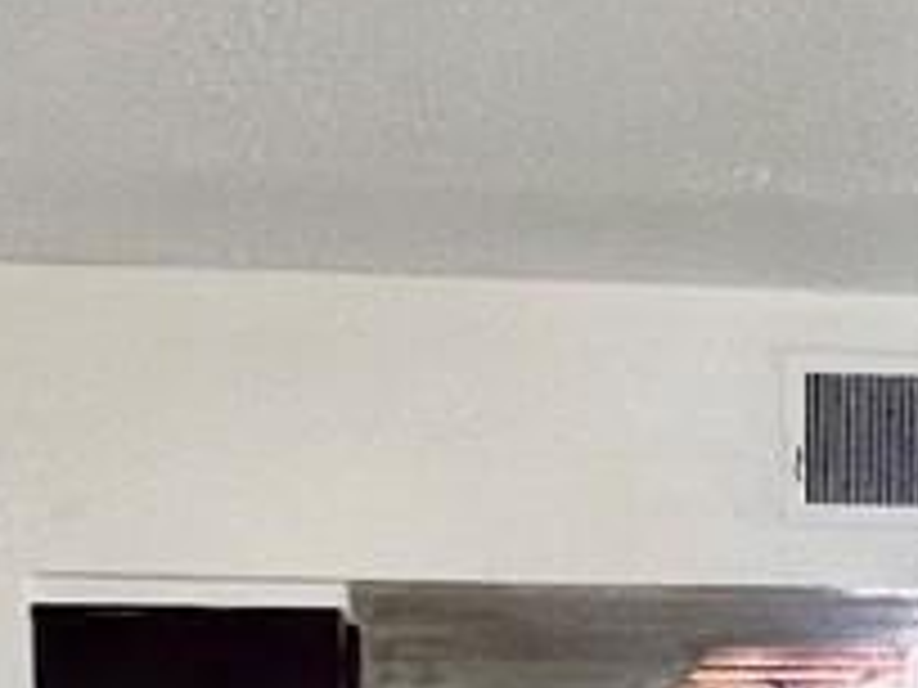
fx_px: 2705
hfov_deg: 18.5
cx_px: 1022
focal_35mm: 102
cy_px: 985
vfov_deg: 13.8
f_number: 1.8
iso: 160
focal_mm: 1.57
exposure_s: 1/60
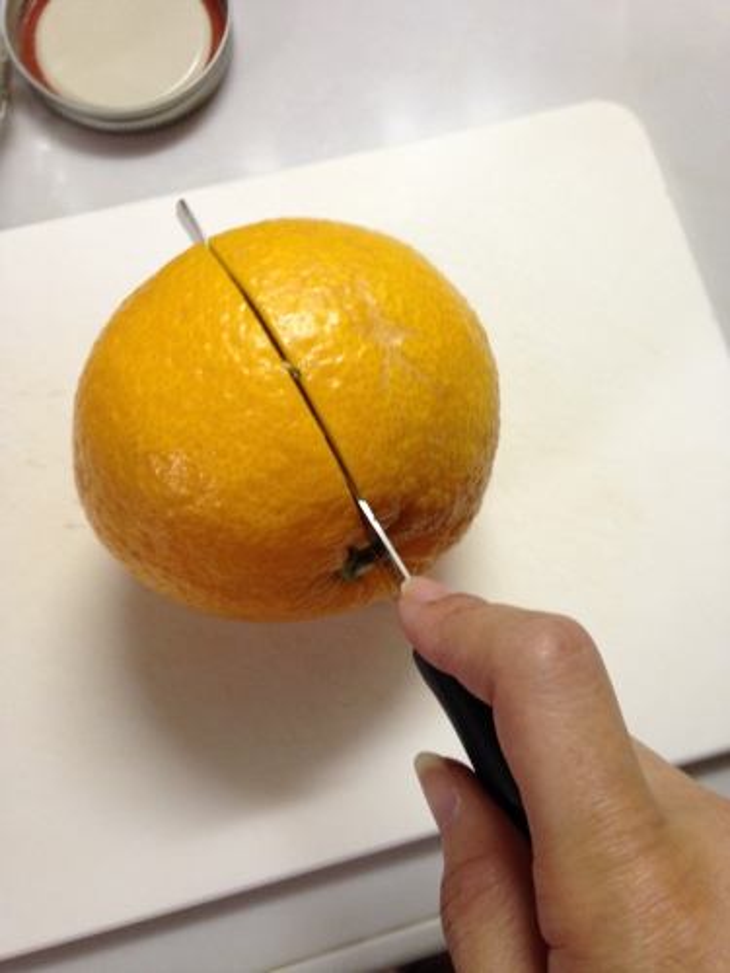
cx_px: 365
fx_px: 928
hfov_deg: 42.9
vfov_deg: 55.4
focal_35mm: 33
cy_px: 486
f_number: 2.4
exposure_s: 1/20
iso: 160
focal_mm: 4.12
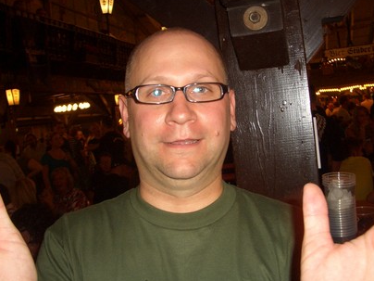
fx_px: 421
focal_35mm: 39
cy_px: 137
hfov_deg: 47.9
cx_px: 186
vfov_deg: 36.8
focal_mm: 5.8
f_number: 2.6
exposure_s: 1/60
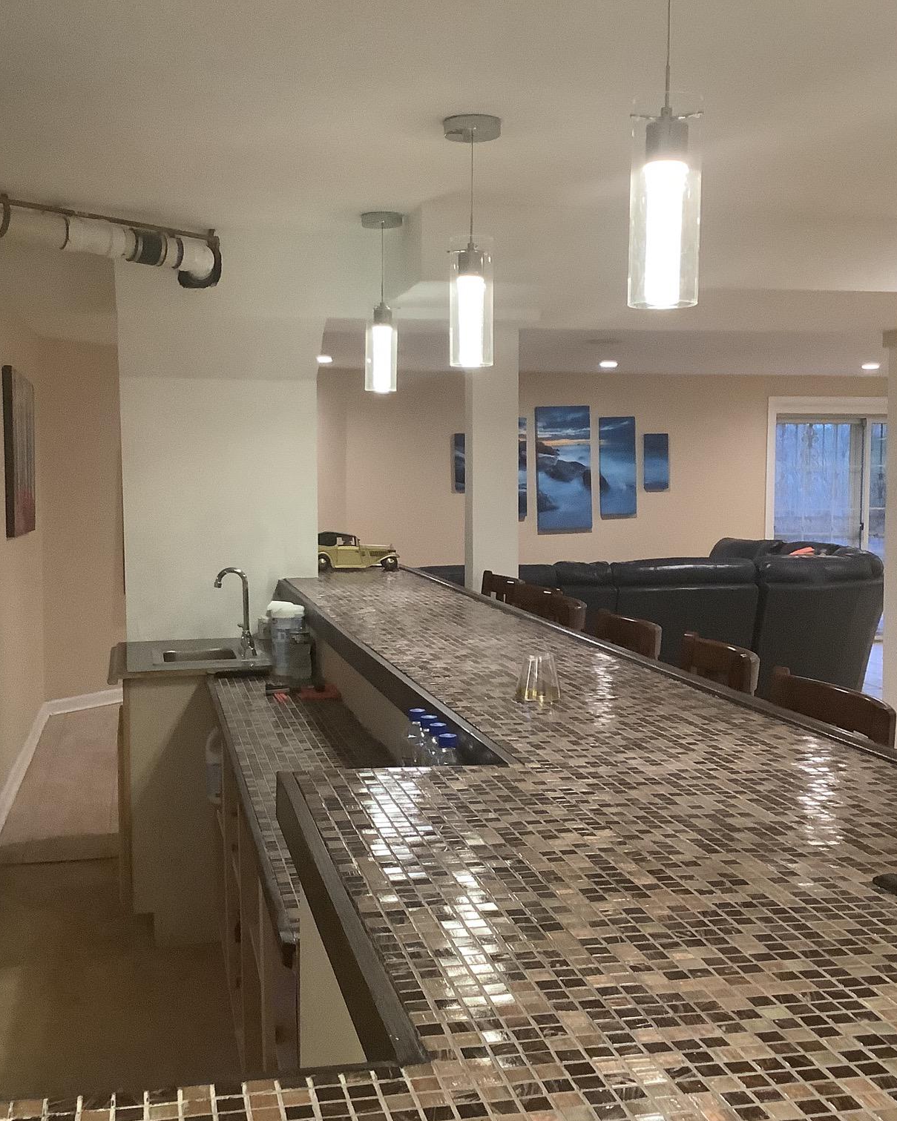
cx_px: 420
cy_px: 568
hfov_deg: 36.5
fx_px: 1360
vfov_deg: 44.8
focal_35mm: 41
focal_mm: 3.3
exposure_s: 1/60
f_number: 2.4
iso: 320
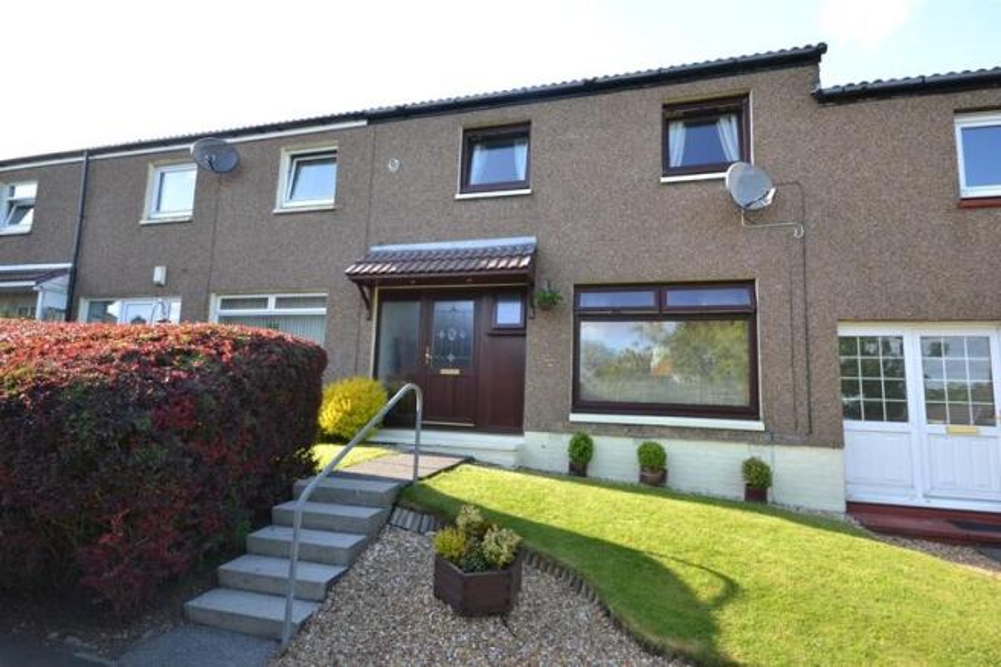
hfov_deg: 90.0
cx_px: 500
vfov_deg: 67.4
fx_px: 500
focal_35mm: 18
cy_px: 334
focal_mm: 12
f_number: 13
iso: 800
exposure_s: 1/125
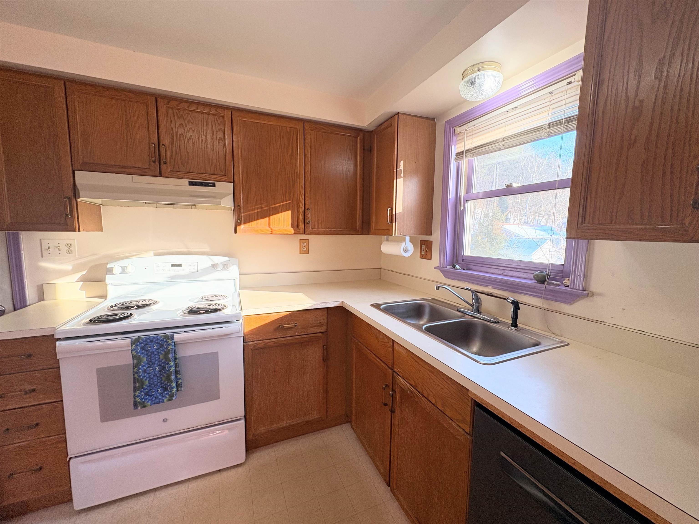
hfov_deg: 102.1
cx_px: 350
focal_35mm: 14
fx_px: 283
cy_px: 262
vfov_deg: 85.7
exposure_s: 1/120
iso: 125
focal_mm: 2.22
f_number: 2.2
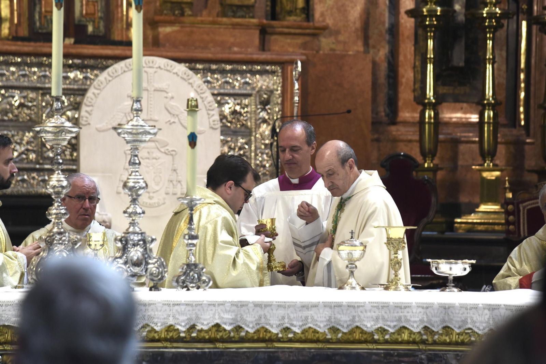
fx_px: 3034
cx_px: 273
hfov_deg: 10.3
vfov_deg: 6.9
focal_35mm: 200
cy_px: 182
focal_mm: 200
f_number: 4.5
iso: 1100
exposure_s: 1/160
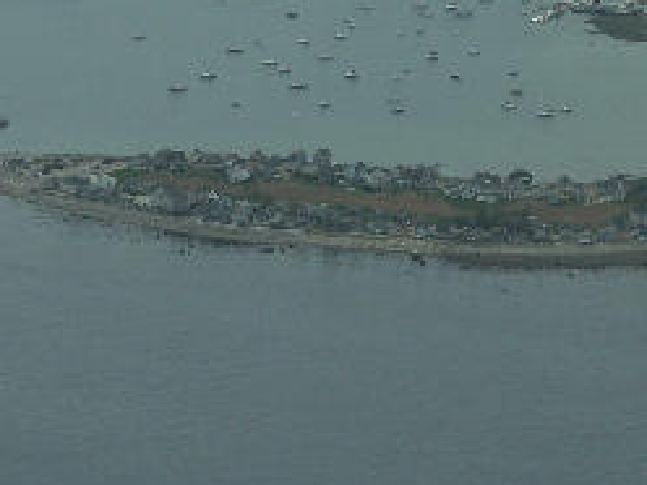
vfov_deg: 5.0
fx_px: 5514
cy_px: 16
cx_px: 236
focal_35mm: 295
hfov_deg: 6.7
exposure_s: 1/800
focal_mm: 34.73
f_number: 6.3
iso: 100
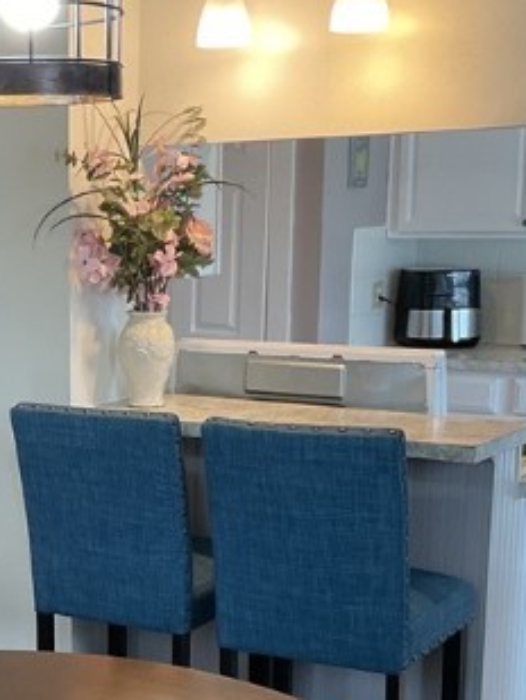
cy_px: 467
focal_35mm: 72
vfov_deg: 26.9
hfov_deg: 19.6
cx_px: -48
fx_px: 1458
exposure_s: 1/60
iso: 80
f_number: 1.8
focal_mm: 3
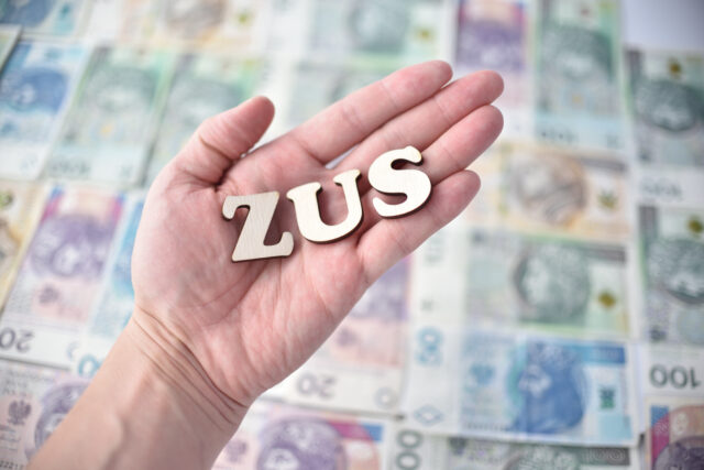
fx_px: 685
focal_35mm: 35
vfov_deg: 37.9
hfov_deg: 54.4
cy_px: 235
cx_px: 352
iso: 400
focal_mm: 35
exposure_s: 1/2500
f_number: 2
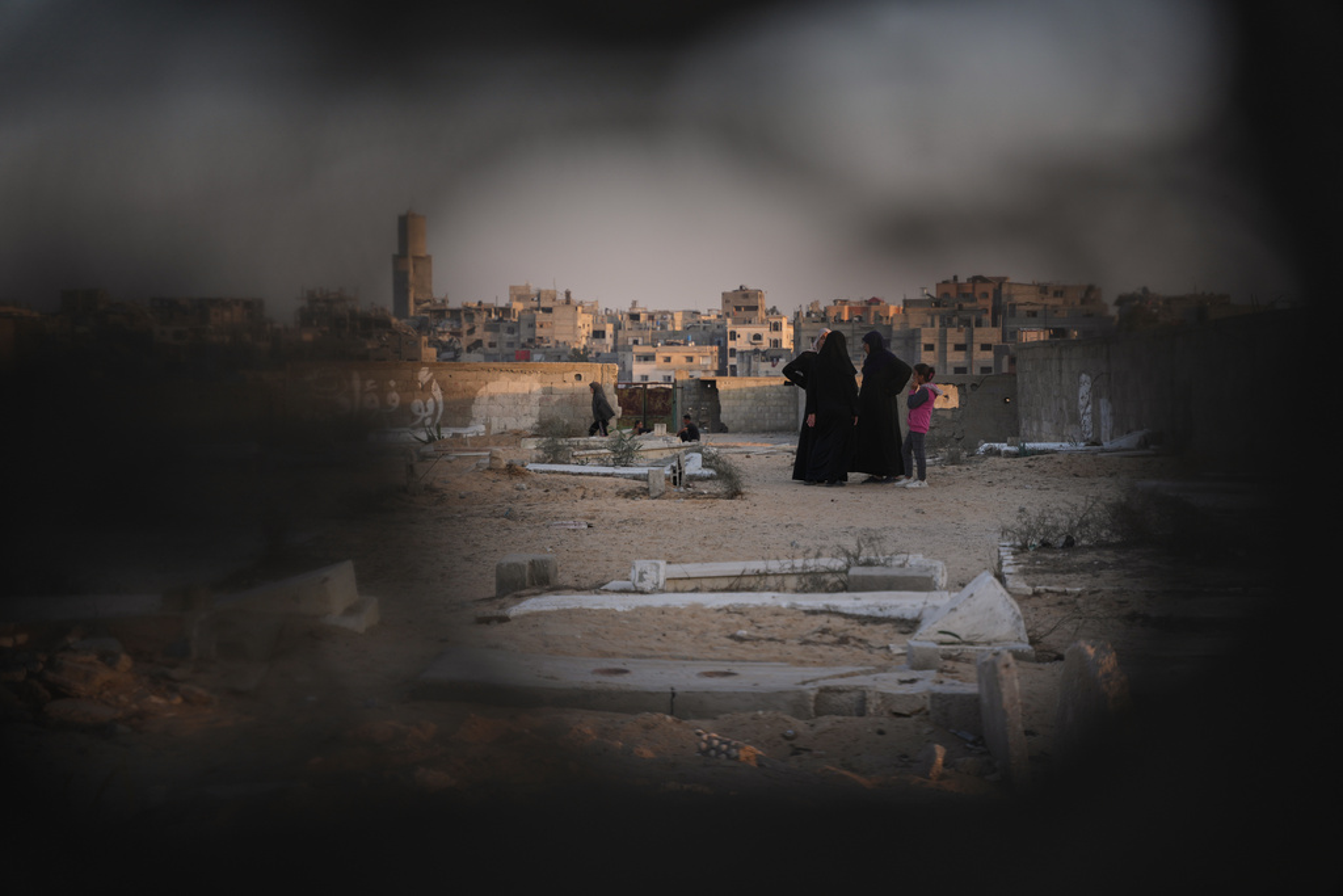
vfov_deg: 19.5
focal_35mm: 70
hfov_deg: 28.8
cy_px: 448
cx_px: 672
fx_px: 2612
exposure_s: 1/500
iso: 100
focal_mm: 70
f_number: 2.8
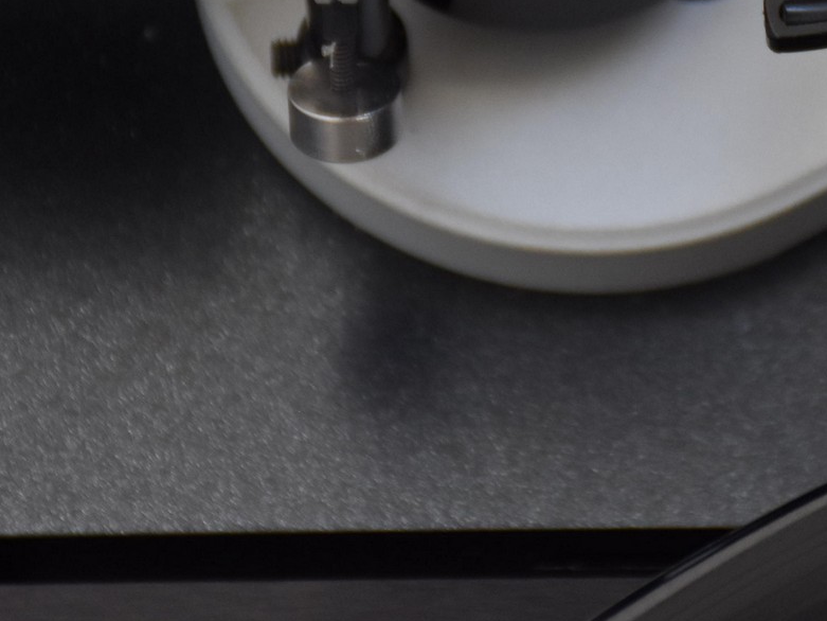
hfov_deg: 4.0
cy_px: -99
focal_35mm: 491
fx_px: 11732
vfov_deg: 3.0
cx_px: 748
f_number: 5.6
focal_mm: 112
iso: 800
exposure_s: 1/60
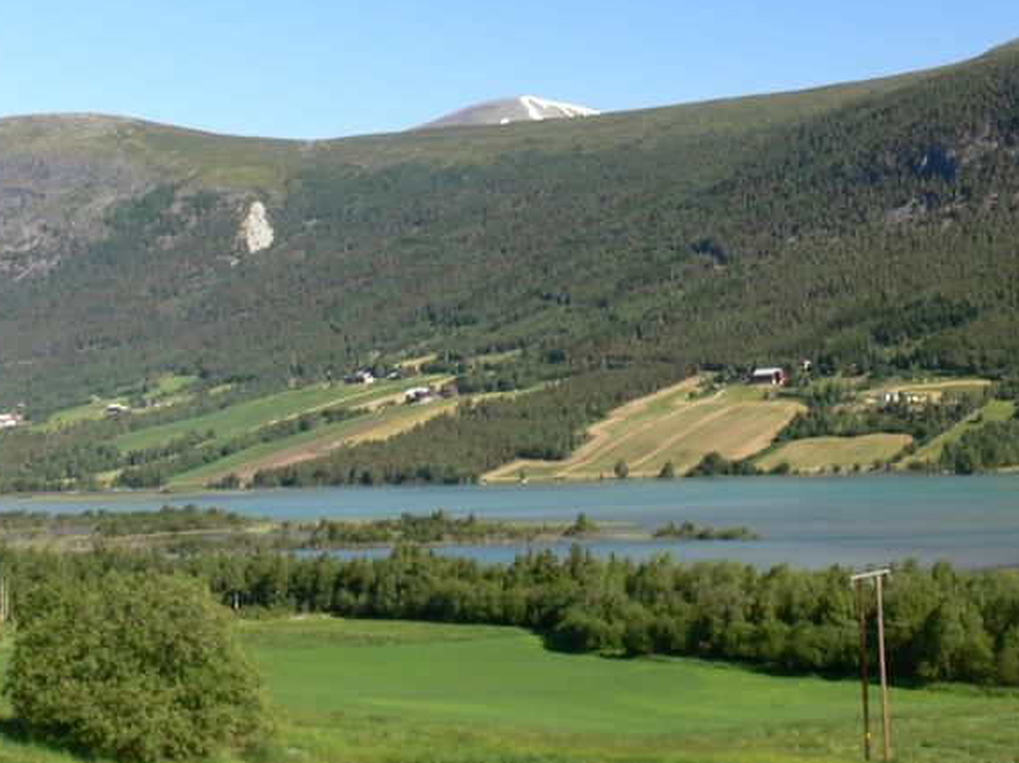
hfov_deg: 29.2
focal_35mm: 65
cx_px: 813
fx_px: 1913
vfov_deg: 22.1
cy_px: 98
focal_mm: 7.9
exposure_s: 1/100
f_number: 4
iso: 80
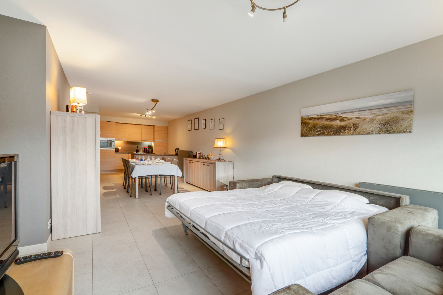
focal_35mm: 16
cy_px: 148
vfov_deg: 73.7
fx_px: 197
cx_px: 222
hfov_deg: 96.7
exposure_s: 1/2
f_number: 11
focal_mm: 16
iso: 100
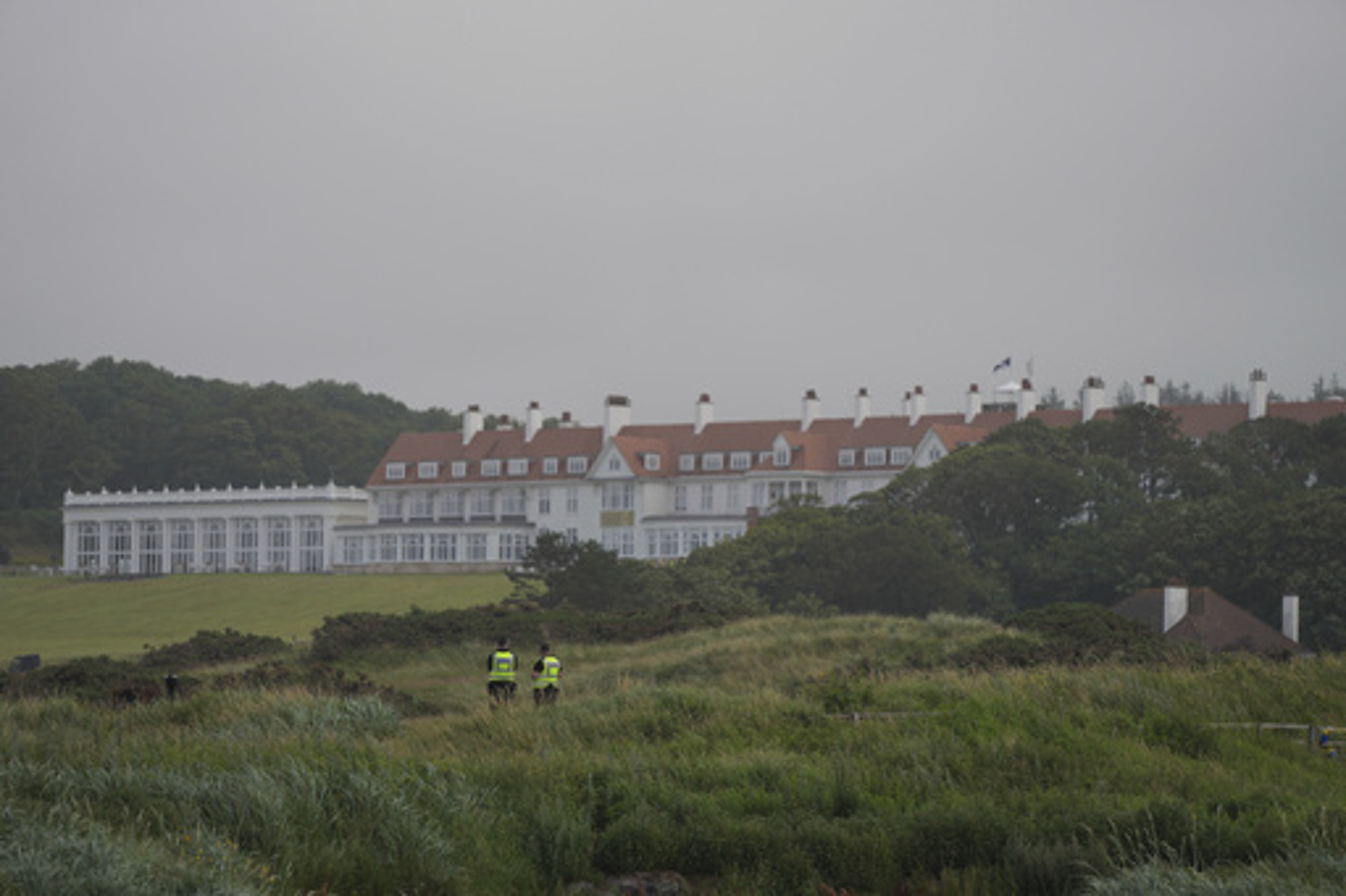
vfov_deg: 6.9
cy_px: 448
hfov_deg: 10.3
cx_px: 673
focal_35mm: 200
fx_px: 7475
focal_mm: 200
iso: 200
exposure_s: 1/6400
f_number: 2.8
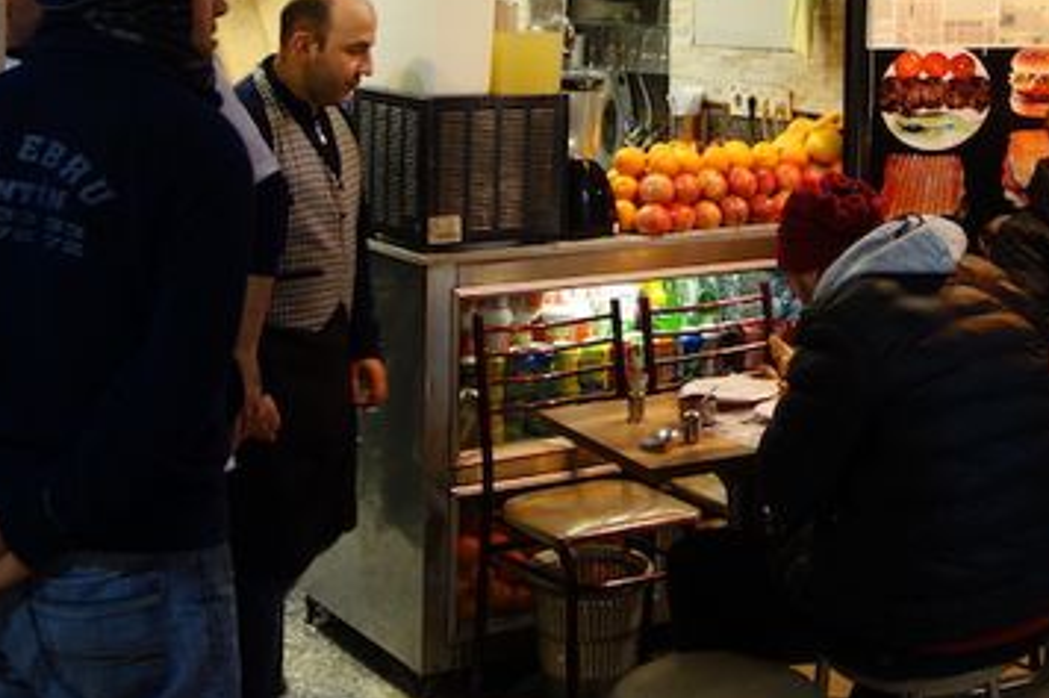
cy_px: -57
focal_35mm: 63
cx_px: 672
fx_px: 1835
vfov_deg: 20.6
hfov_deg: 31.7
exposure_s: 1/125
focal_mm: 10.4
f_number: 1.8
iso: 400
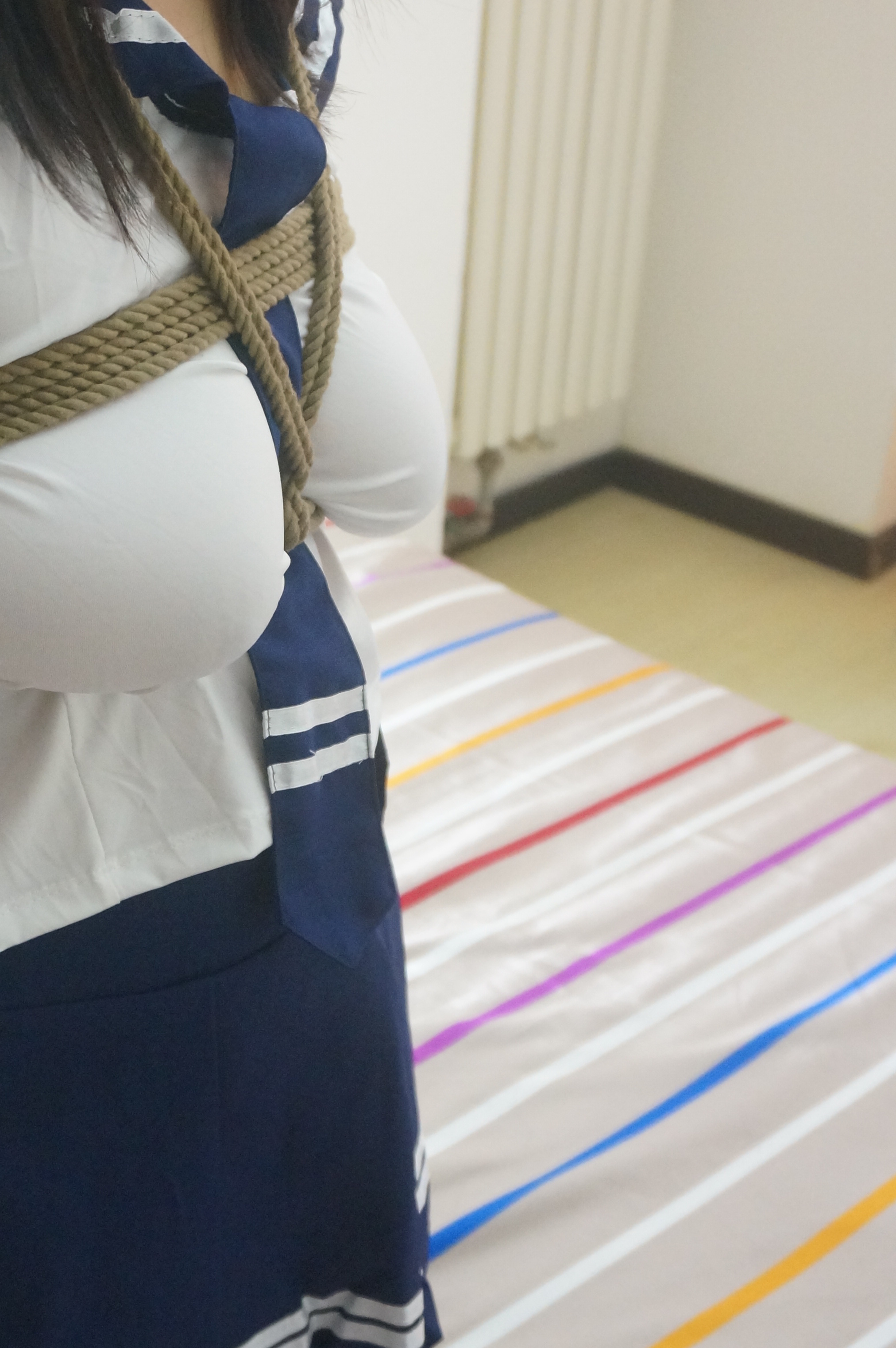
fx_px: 1901
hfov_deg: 26.2
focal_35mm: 51
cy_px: 714
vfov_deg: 39.0
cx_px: 236
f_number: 4
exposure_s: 1/60
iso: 2500
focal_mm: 21
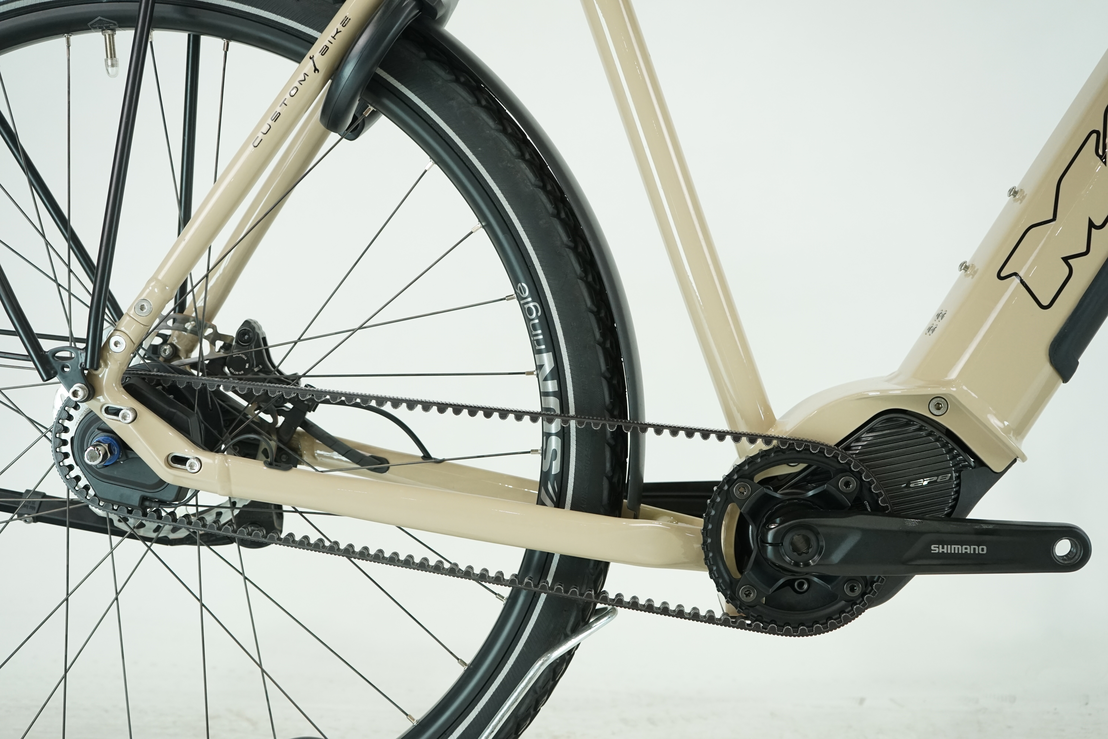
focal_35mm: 42
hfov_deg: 46.4
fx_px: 1293
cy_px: 370
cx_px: 554
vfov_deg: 31.9
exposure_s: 1/200
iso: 1600
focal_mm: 42
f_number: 5.6
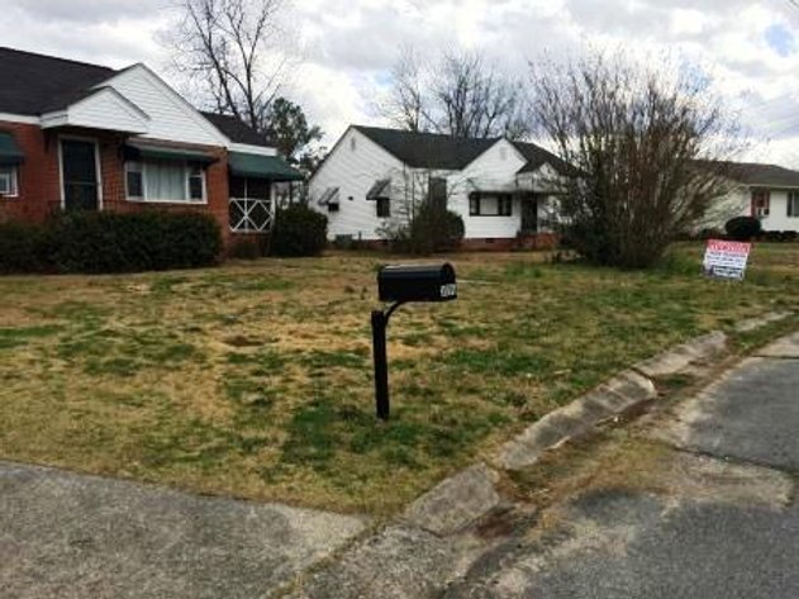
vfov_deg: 48.2
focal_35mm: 29
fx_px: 669
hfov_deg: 61.7
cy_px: 300
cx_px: 400
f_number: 2.2
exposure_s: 1/1642
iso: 32
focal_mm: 4.15
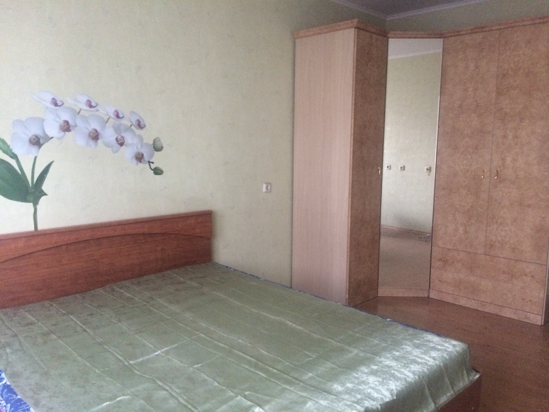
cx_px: 274
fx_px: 460
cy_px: 206
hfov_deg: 61.7
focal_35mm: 29
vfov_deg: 48.2
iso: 400
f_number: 2.2
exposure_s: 1/17
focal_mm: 4.15
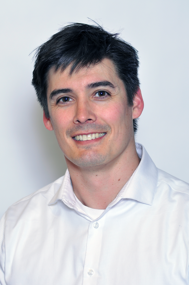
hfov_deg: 8.6
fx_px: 1255
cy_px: 145
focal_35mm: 159
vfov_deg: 12.9
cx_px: 91
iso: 200
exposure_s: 1/125
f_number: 4.5
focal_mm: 100
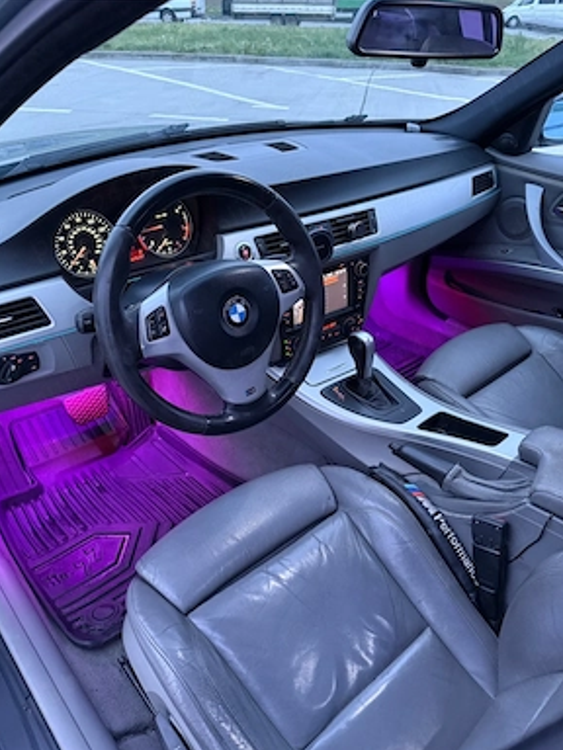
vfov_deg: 69.4
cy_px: 387
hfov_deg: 54.9
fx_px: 542
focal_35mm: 25
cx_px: 283
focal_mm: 6.76
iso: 1000
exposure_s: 1/39
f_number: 1.78
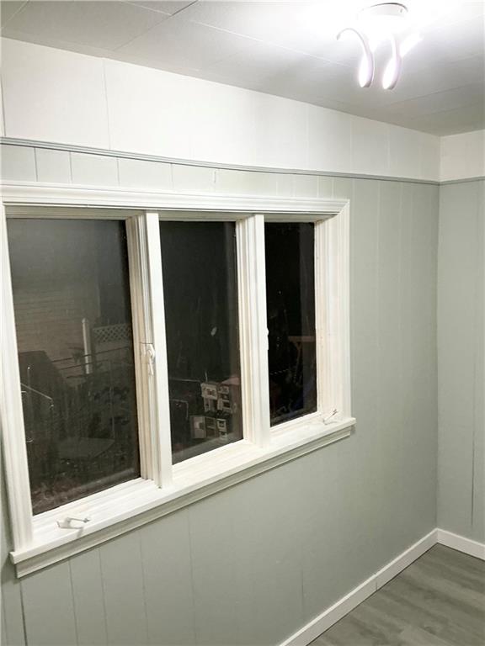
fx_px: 523
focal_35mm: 28
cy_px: 323
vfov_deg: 63.4
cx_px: 242
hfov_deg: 49.7
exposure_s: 1/60
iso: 100
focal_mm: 3
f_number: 1.8
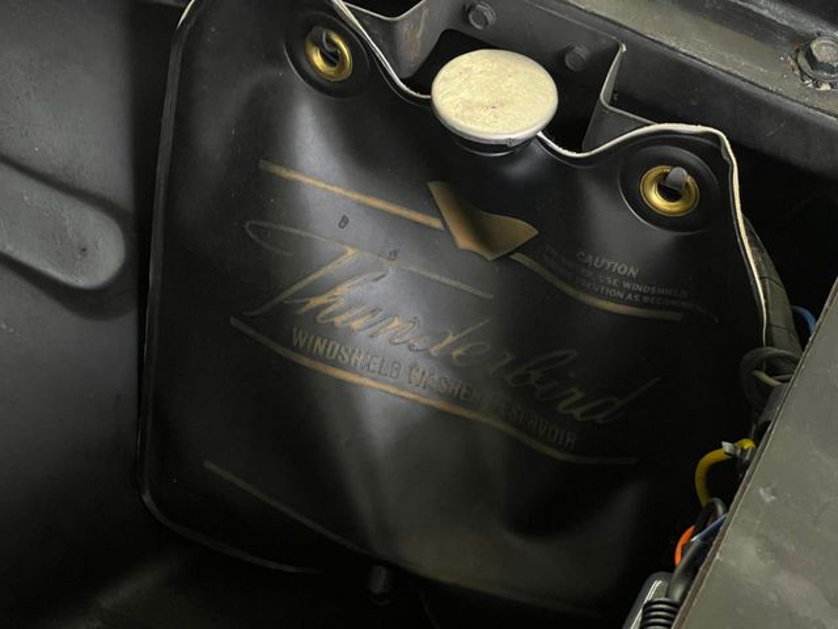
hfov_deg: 25.3
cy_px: 314
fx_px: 1864
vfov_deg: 19.1
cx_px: 419
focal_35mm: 77
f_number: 2.8
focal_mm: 9
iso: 1000
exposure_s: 1/40
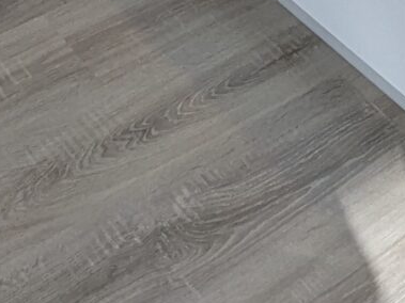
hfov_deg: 18.2
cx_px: 143
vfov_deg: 9.9
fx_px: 1263
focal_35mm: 108
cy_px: -632
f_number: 2.2
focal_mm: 2.35
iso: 43
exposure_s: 1/100
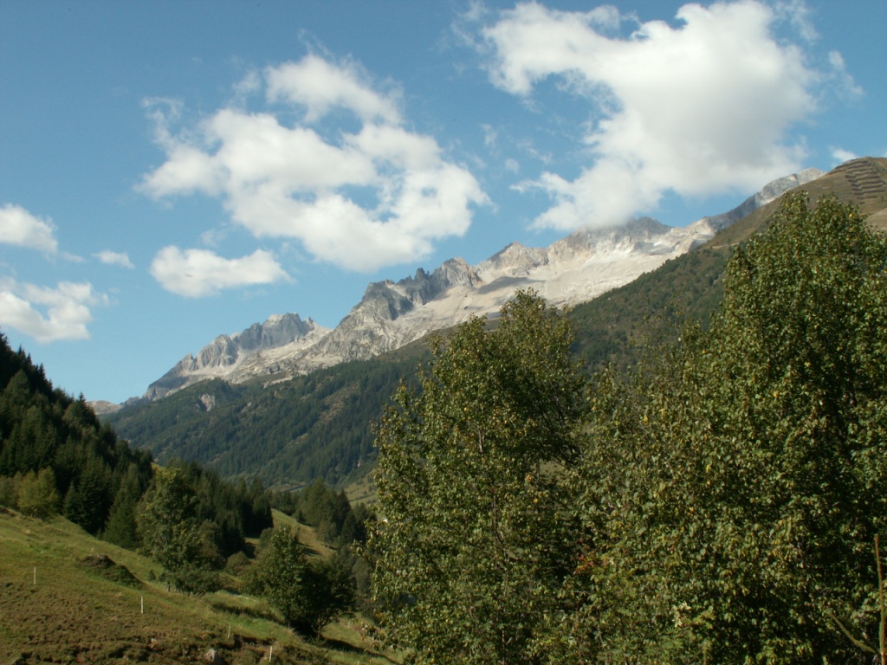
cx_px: 444
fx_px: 1025
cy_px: 332
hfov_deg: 46.8
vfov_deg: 36.0
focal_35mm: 40
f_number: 6.3
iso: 50
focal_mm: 6.61
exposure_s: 1/200
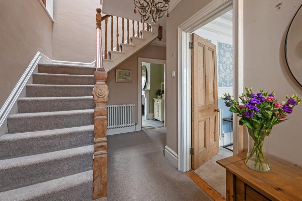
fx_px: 134
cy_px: 95
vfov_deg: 73.7
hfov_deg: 96.2
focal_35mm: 16
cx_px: 172
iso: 400
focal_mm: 14
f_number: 8
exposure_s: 1/8
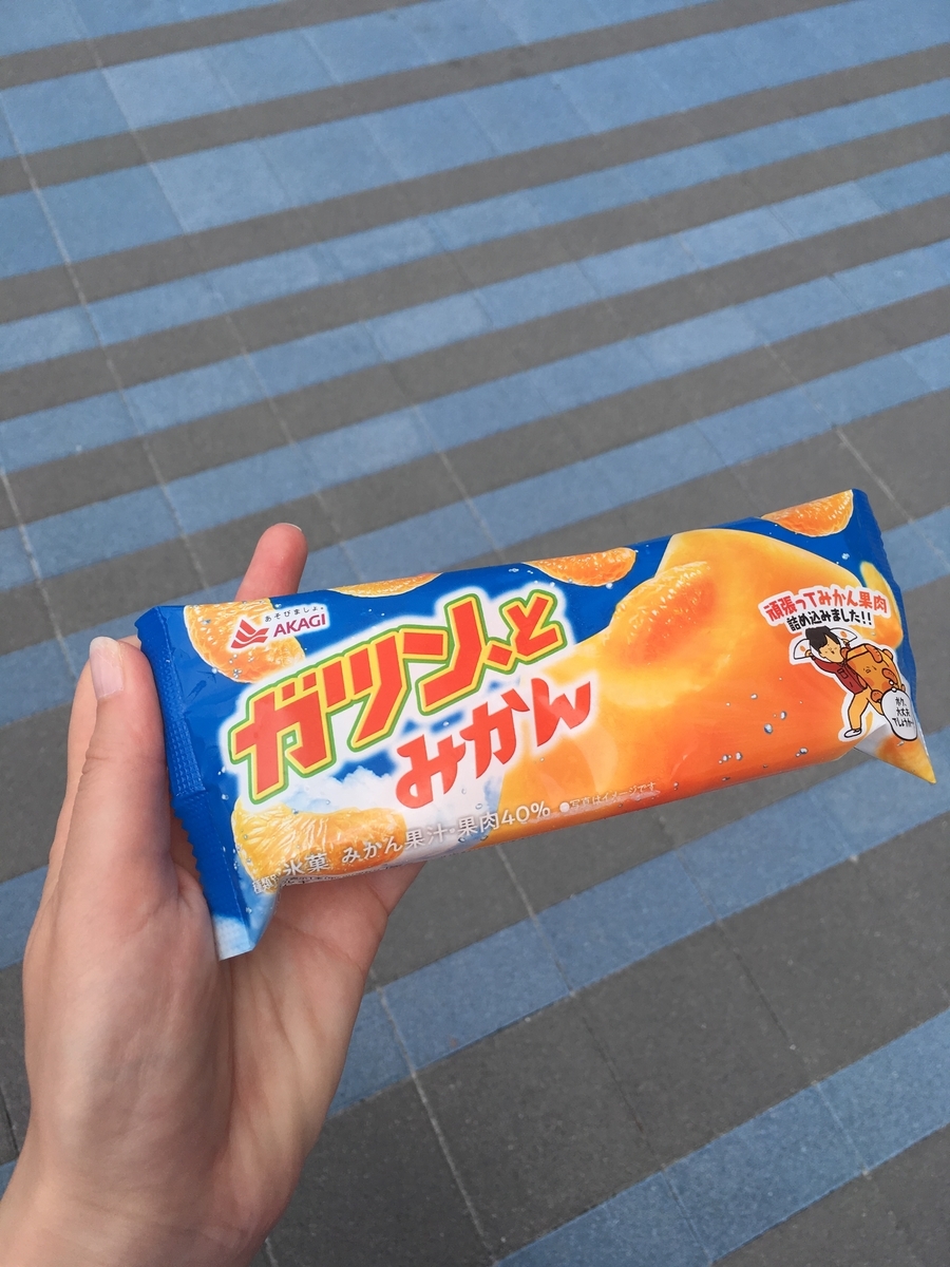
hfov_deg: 48.2
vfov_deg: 61.7
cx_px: 475
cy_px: 634
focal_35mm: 29
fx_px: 1061
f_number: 2.2
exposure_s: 1/1326
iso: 25
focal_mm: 4.15
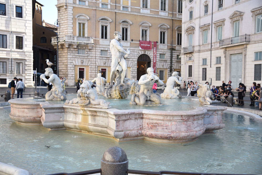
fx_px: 255
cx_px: 128
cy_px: 88
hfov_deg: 54.4
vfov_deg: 37.9
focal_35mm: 35
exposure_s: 1/1000
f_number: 4
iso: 640
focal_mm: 34
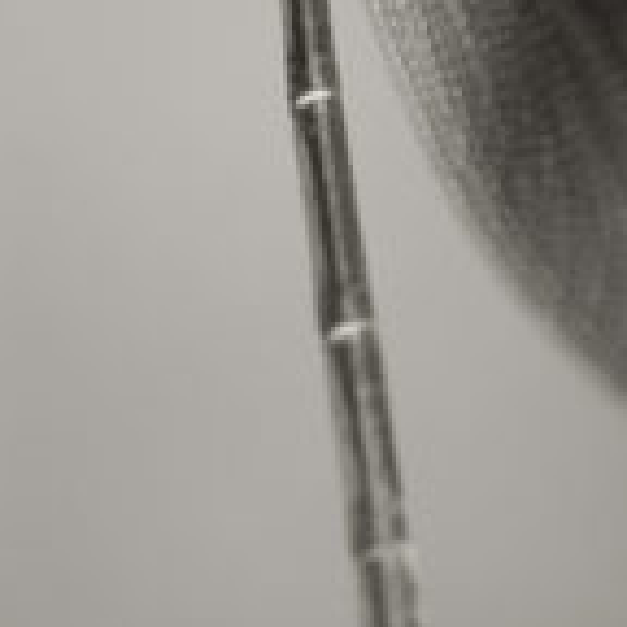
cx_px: 331
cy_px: 9
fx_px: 16292
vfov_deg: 2.2
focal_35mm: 795
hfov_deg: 2.2
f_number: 10
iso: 100
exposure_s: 1/6
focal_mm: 150
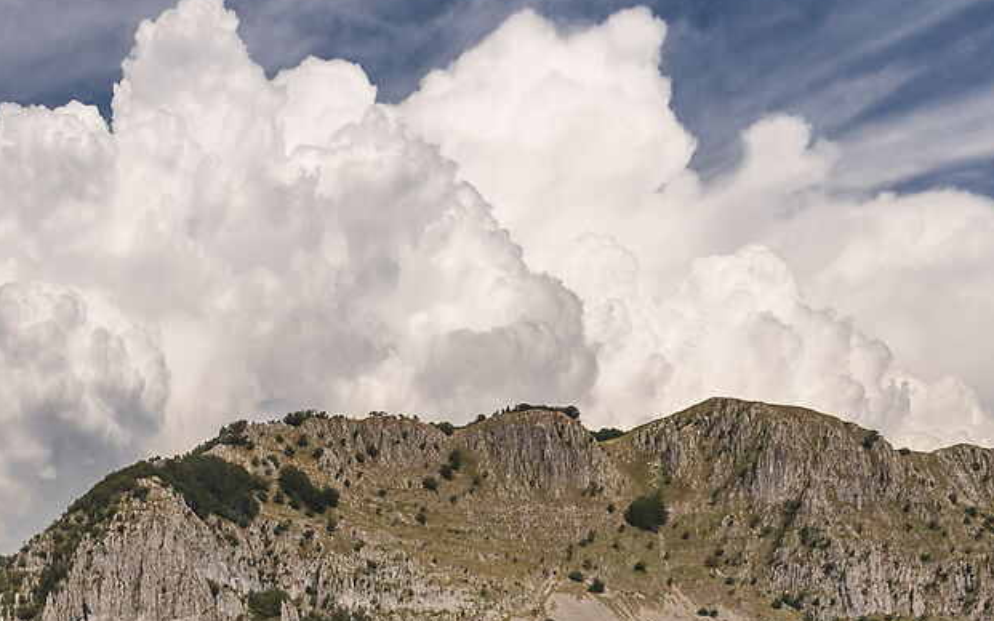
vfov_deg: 16.7
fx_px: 1706
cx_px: 224
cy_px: 1154
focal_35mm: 63
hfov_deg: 31.8
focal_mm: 16
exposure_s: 1/400
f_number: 8
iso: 100
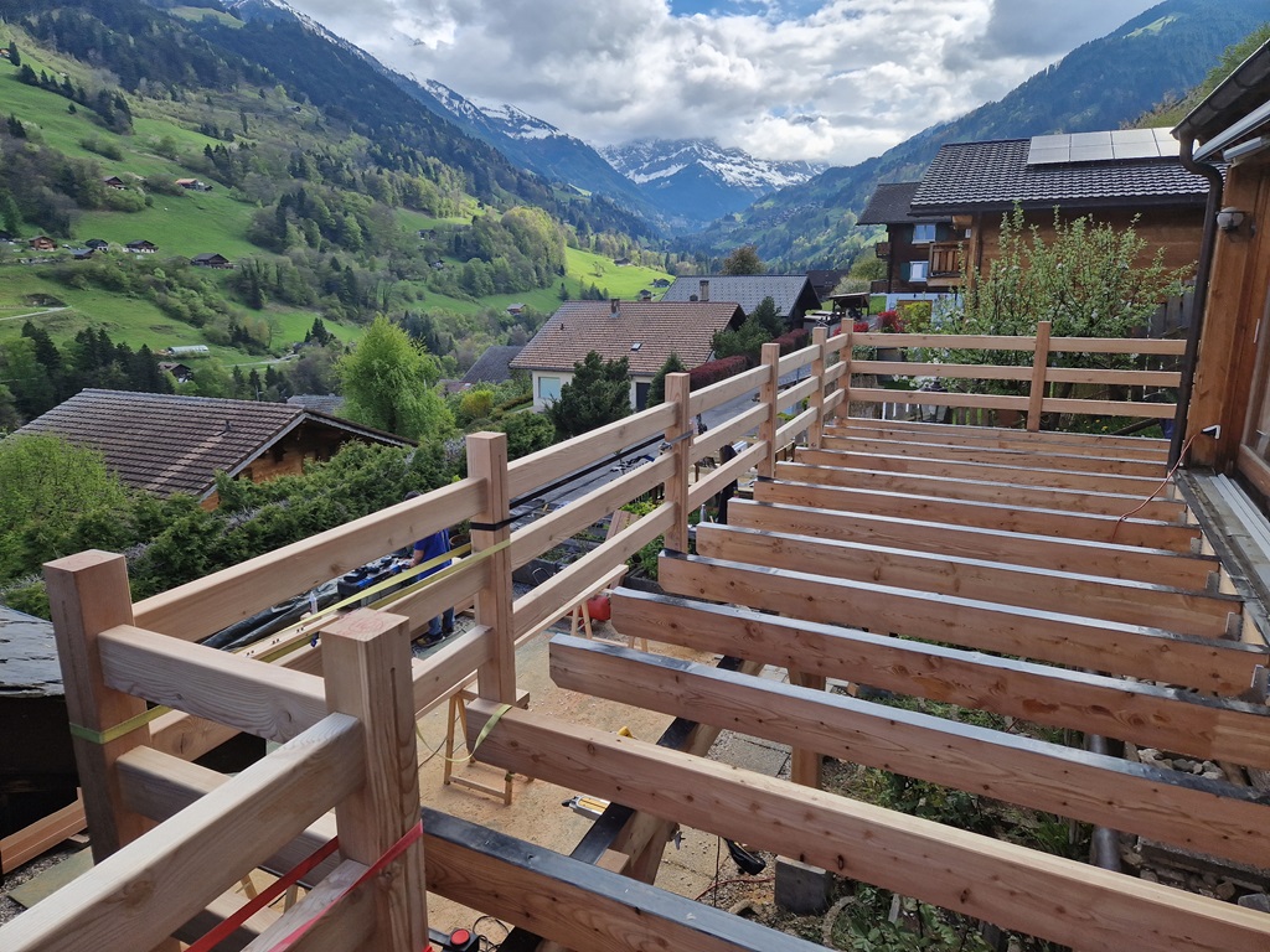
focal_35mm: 23
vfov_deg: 58.9
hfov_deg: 73.9
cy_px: 476
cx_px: 635
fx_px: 844
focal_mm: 5.4
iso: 50
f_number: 1.8
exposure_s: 1/860
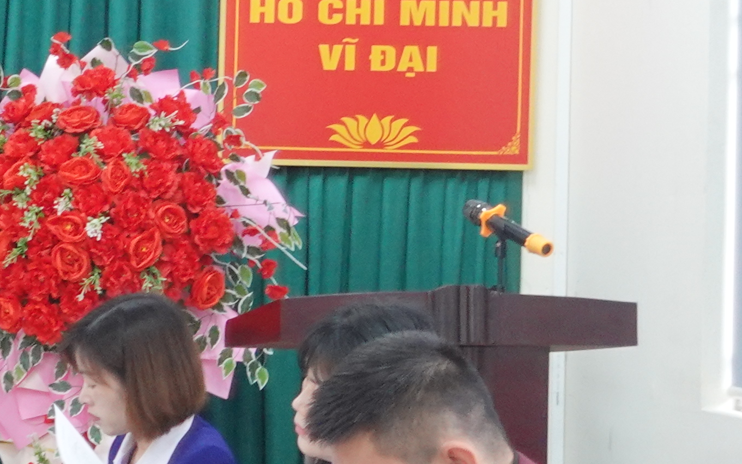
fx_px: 3398
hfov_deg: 11.5
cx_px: -642
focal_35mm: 168
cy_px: 238
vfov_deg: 7.8
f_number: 2.8
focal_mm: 15.67
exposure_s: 1/50
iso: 640
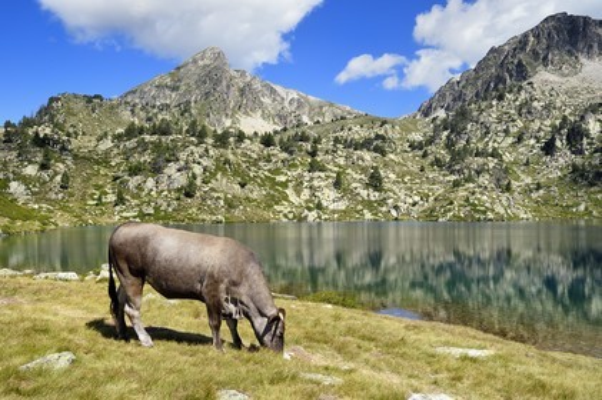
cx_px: 301
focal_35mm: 32
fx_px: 535
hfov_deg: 58.8
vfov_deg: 41.1
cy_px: 200
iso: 200
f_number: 13
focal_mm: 32
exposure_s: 1/200
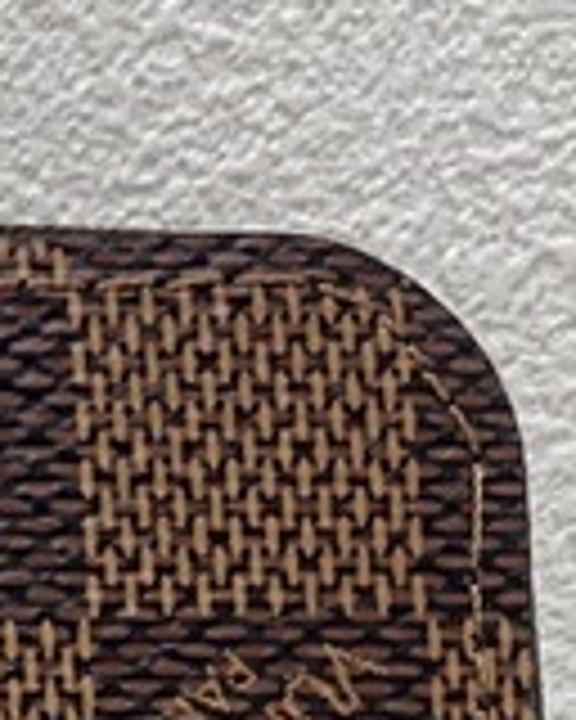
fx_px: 4049
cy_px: 1260
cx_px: -1436
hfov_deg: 6.9
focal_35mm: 190
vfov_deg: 9.7
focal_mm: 4.25
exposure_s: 1/121
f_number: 1.8
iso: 80
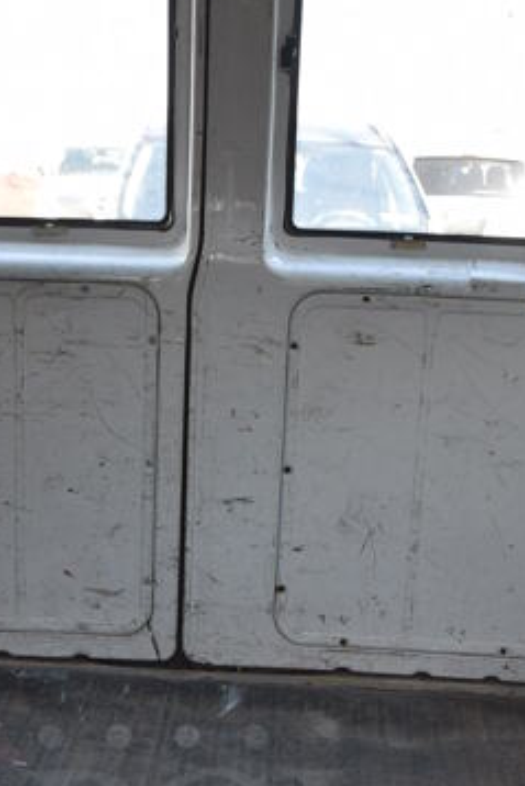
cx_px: 187
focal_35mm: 80
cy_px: 827
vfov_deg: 23.9
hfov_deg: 17.0
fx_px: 1754
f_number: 3.8
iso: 640
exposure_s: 1/250
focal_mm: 21
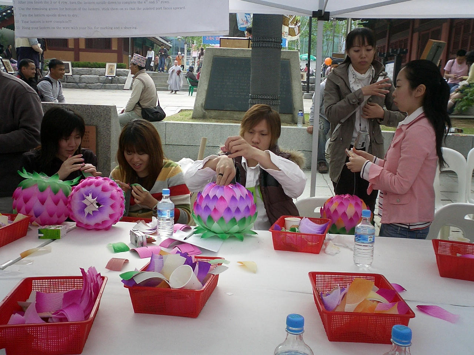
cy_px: 178
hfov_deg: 50.1
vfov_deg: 38.7
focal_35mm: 37
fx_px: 507
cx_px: 237
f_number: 3.5
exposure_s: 1/320
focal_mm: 5.6
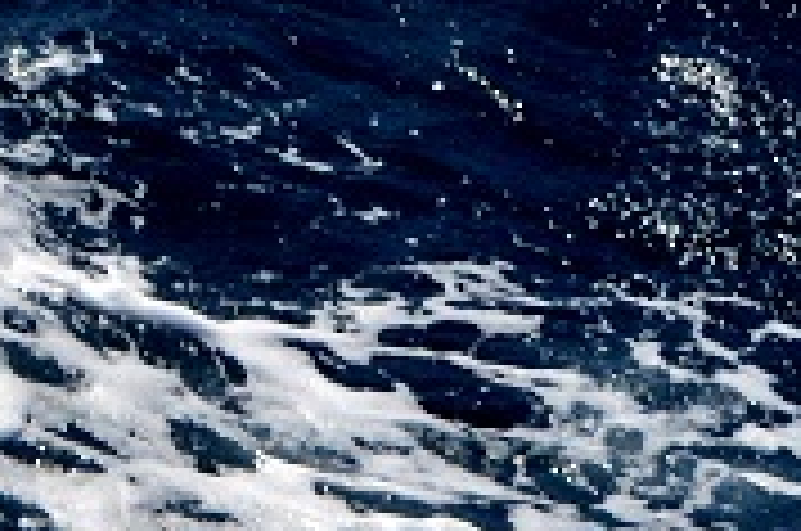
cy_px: -533
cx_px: -178
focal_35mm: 101
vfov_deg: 12.0
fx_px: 2243
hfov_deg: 19.0
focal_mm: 12
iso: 400
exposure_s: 1/8000
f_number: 4.5
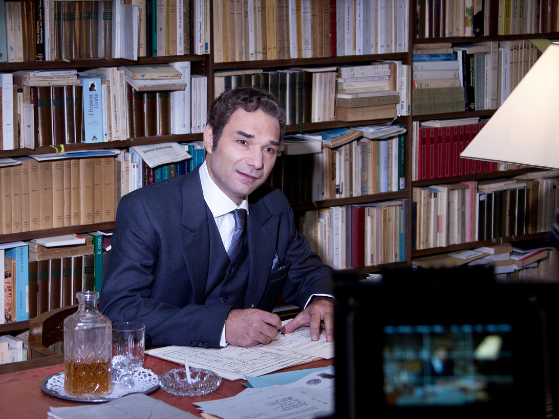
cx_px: 269
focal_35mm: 34
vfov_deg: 41.7
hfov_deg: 53.9
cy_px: 183
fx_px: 549
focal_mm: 4.15
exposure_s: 1/8
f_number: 2.2
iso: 100
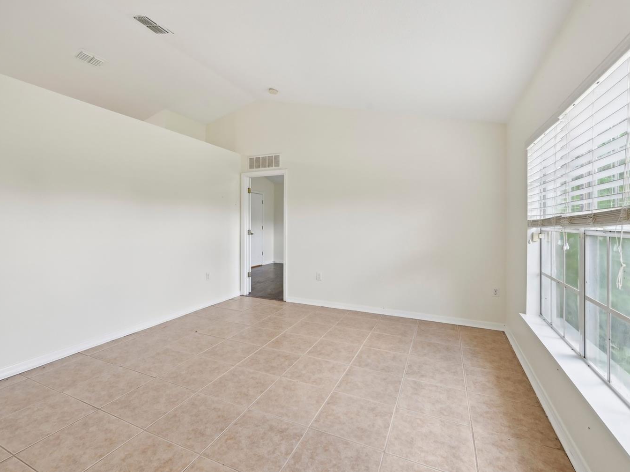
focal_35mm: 16
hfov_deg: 94.4
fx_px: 291
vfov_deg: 78.0
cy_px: 225
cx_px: 297
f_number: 8
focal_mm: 14
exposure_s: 1/50
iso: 400
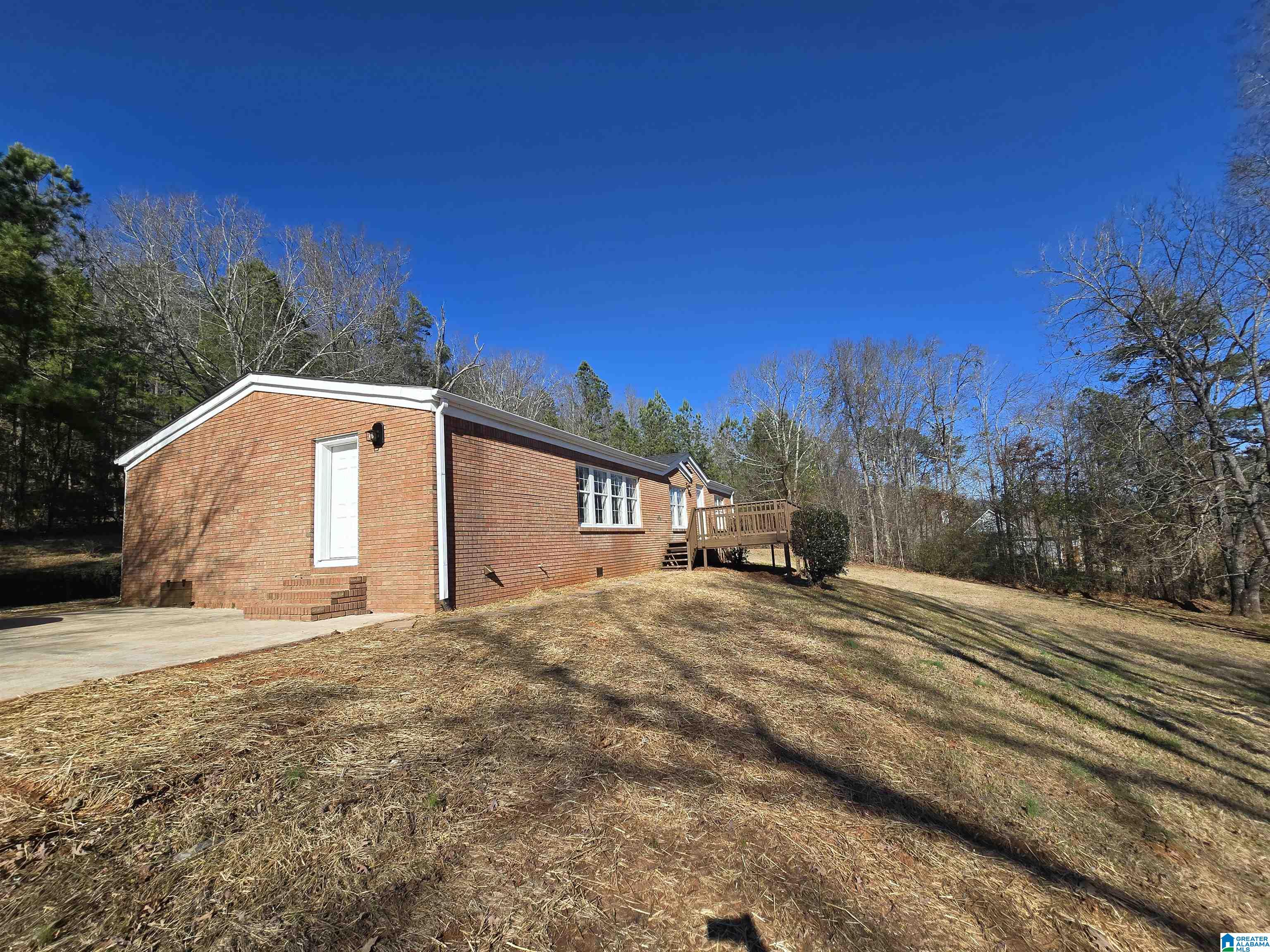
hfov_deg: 106.2
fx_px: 477
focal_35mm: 13
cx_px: 635
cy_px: 476
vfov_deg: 89.9
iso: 50
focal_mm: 2.2
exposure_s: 1/2572
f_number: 2.2
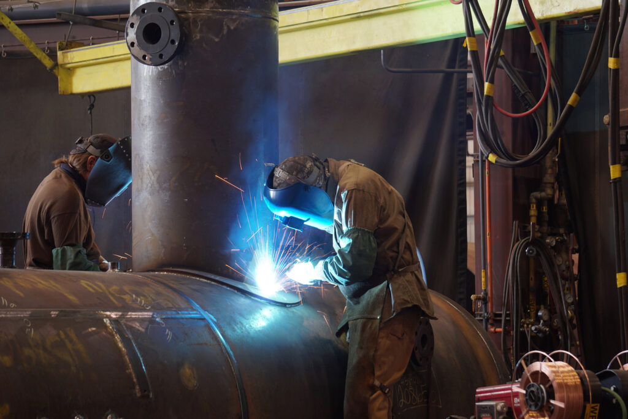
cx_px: 314
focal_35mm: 148
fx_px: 2591
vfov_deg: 9.2
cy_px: 210
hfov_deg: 13.8
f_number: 5.6
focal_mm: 99
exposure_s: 1/15
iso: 100
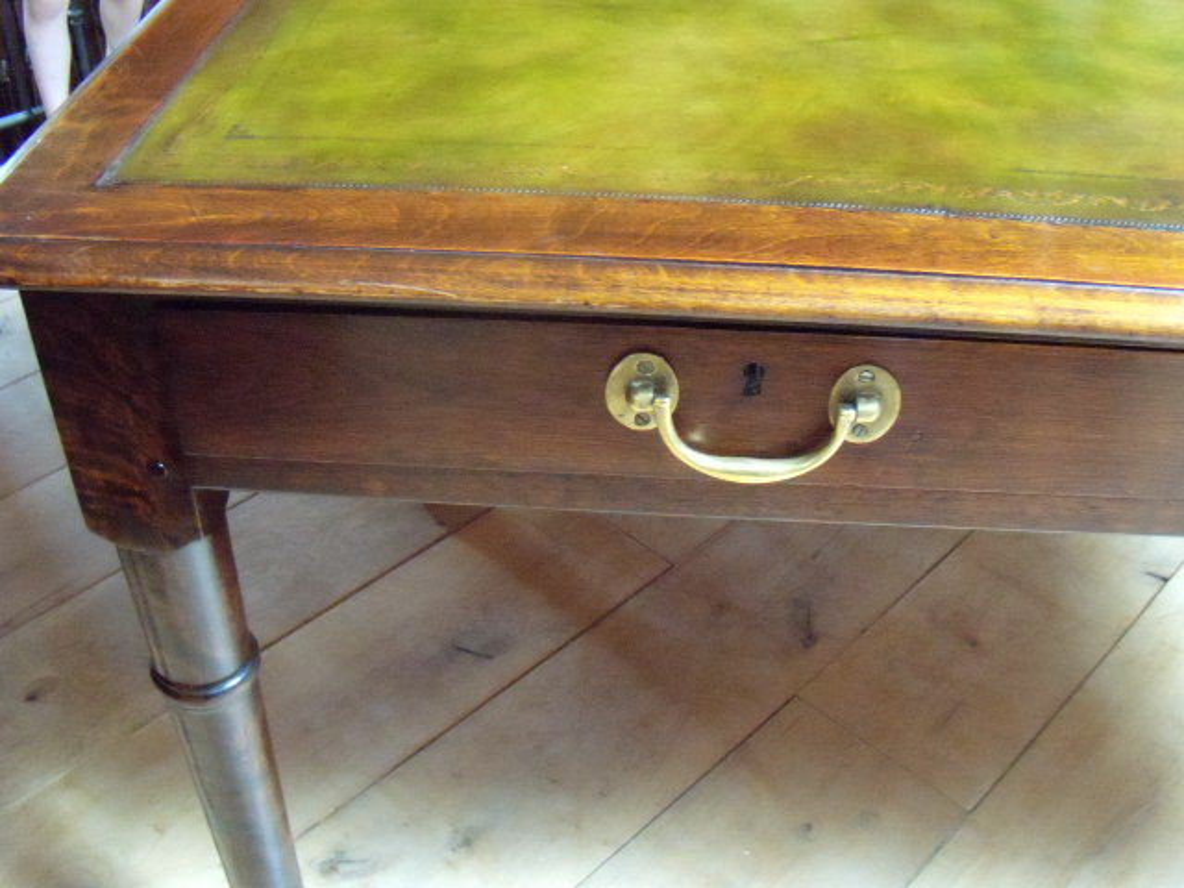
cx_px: 592
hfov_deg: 51.4
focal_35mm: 36
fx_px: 1231
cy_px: 444
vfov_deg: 39.7
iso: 800
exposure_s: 1/6
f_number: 3.6
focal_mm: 6.4
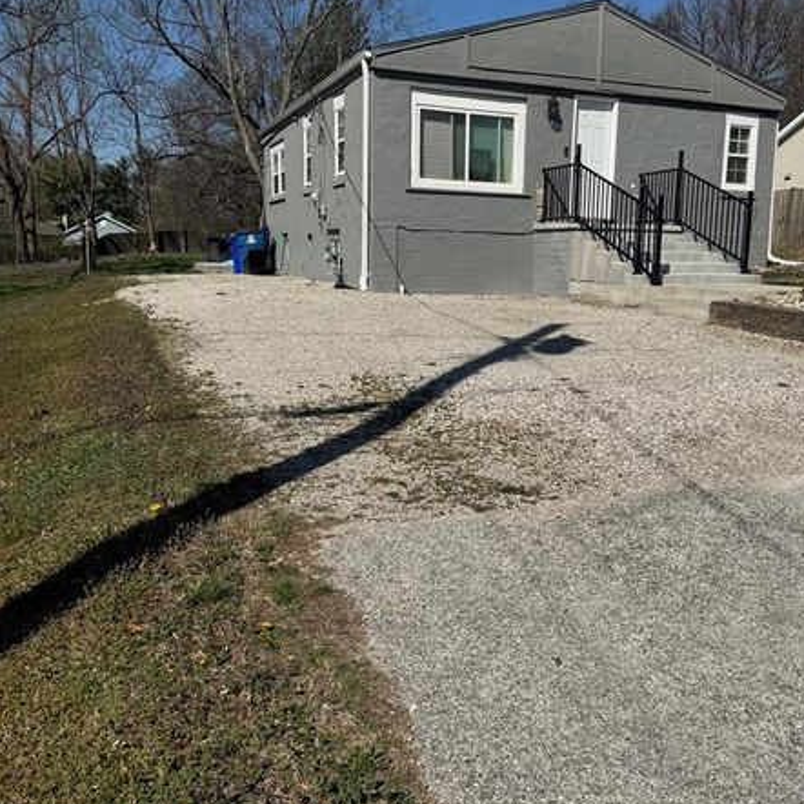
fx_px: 841
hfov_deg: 51.0
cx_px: 453
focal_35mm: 32
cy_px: 357
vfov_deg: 51.0
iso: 80
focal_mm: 6.76
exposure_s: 1/10417
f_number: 1.78
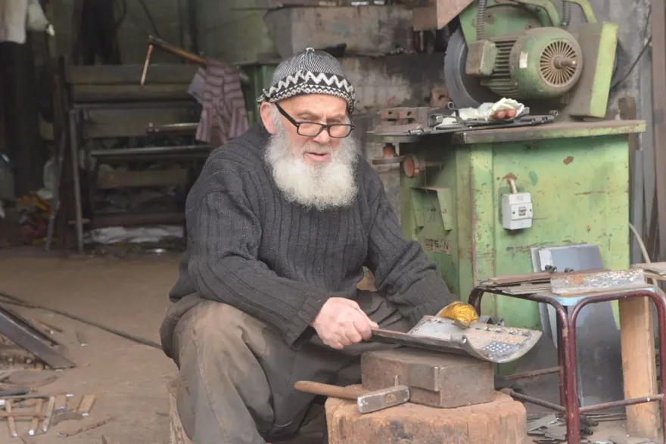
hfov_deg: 28.8
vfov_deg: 19.5
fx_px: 1295
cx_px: 333
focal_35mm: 70
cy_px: 222
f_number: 6.3
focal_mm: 70
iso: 2500
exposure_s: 1/125
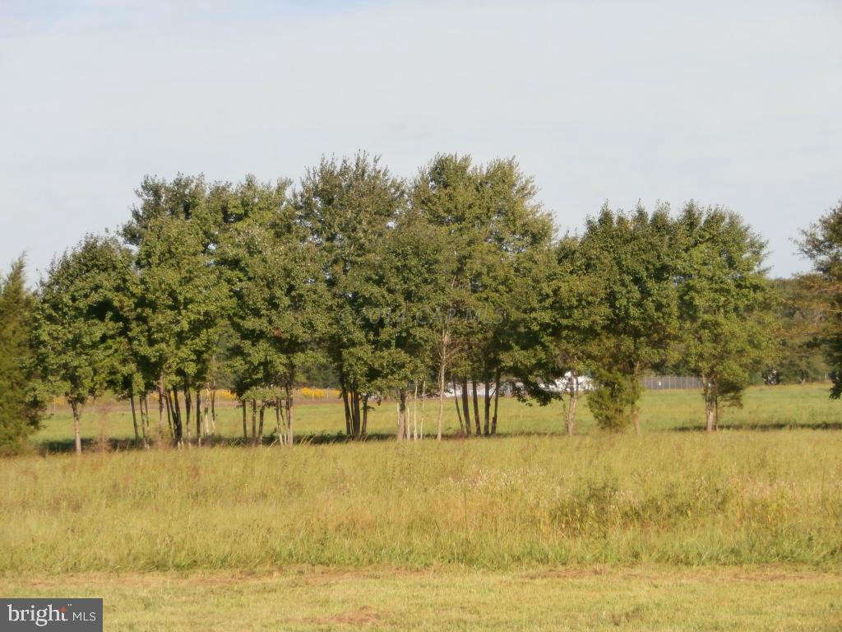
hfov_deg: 17.9
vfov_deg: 13.5
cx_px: 421
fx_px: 2676
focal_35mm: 110
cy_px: 316
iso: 100
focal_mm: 19.54
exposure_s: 1/500
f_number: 5.4
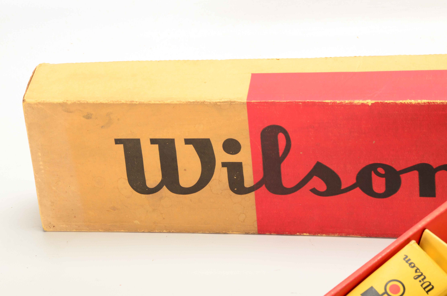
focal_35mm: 158
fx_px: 1952
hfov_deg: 13.1
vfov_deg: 8.7
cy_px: 148
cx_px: 224
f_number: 14
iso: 200
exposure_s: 1/160
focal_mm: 105
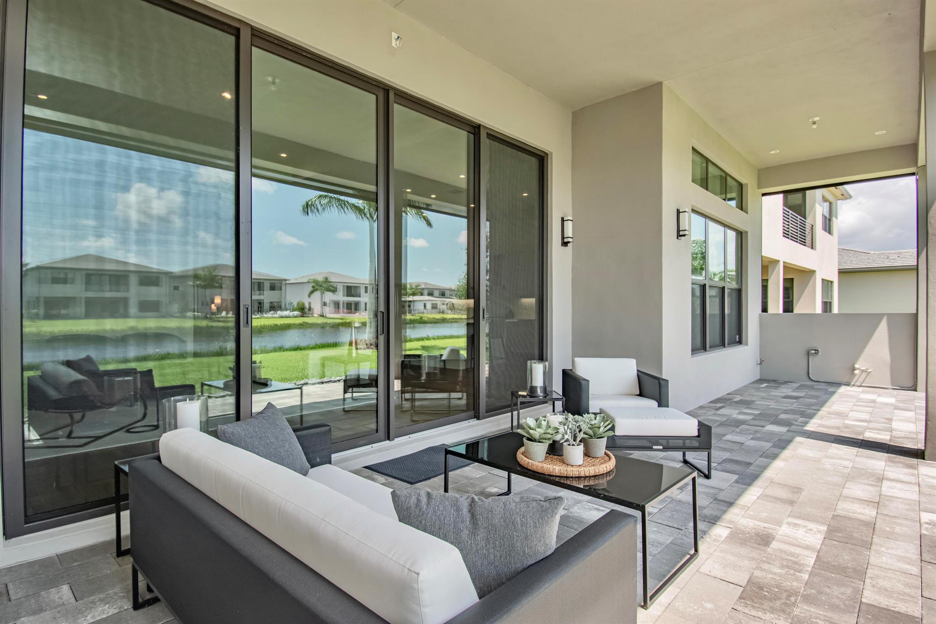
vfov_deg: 67.4
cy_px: 312
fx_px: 468
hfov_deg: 90.0
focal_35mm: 18
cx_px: 468
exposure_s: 1/200
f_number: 7.1
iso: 100
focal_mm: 12
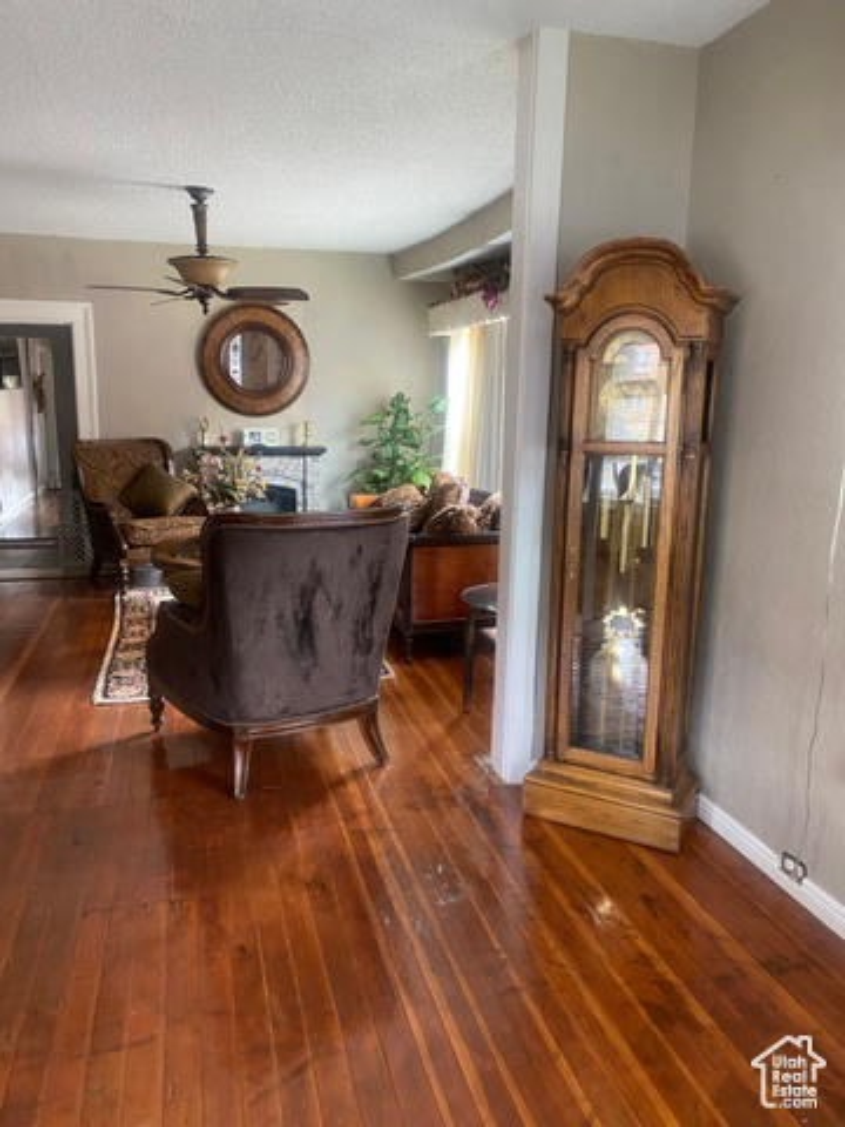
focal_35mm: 26
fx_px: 846
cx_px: 422
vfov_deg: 67.3
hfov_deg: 53.1
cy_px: 564
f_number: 1.8
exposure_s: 1/60
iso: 320
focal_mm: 4.25
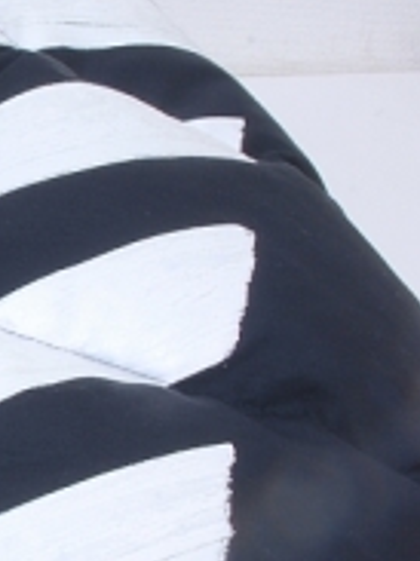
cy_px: 463
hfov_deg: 8.7
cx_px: -524
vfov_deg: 12.6
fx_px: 2538
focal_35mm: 157
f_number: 16
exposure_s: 1.5
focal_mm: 31
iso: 200
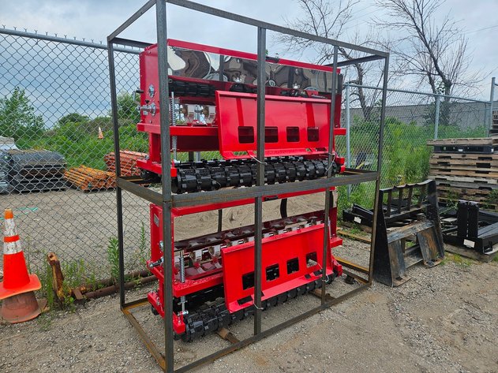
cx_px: 249
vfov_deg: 58.9
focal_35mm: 23
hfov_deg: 73.9
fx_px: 331
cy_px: 186
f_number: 1.8
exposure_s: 1/1215
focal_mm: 5.4
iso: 25
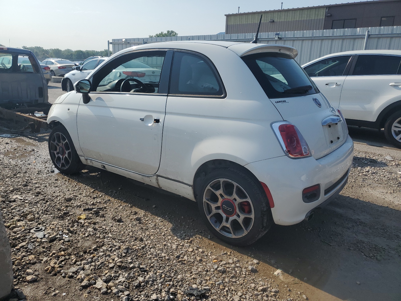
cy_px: 150
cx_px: 200
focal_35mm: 26
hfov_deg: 67.3
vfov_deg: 53.1
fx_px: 301
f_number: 1.5
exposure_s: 1/5000
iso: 50
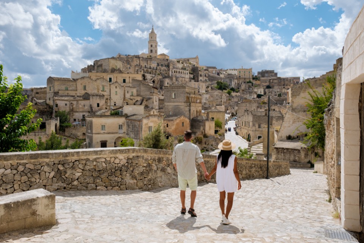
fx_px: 293
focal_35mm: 29
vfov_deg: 45.0
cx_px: 182
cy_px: 122
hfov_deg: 63.7
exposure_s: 1/800
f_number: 5.6
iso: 125
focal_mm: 19.4
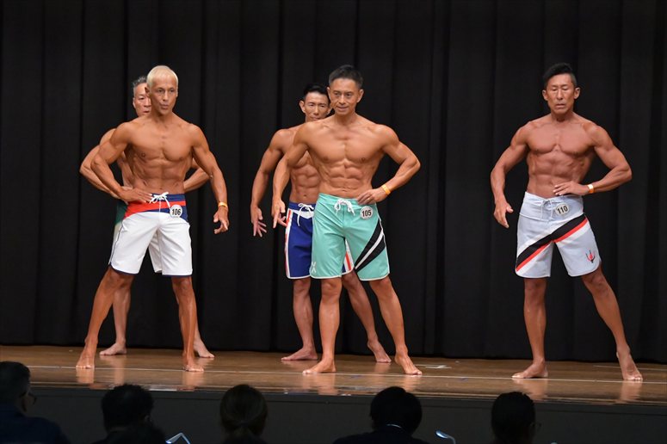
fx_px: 3222
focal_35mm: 174
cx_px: 334
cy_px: 222
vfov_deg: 7.9
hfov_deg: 11.8
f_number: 5.6
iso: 6400
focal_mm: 116
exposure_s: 1/400
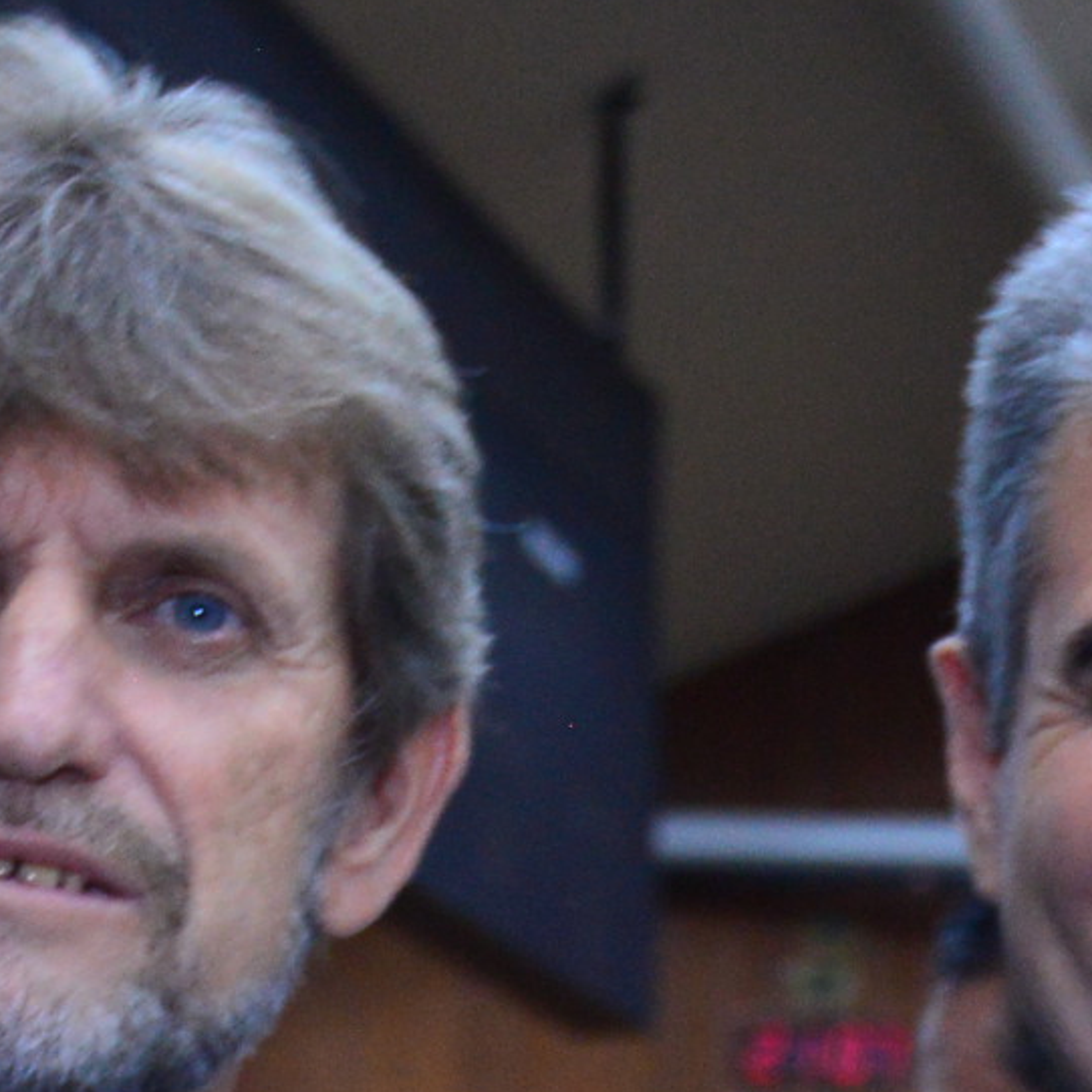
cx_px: 848
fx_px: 5389
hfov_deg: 11.5
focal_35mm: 151
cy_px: 1707
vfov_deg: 11.1
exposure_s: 1/60
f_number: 5
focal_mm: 32
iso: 2000
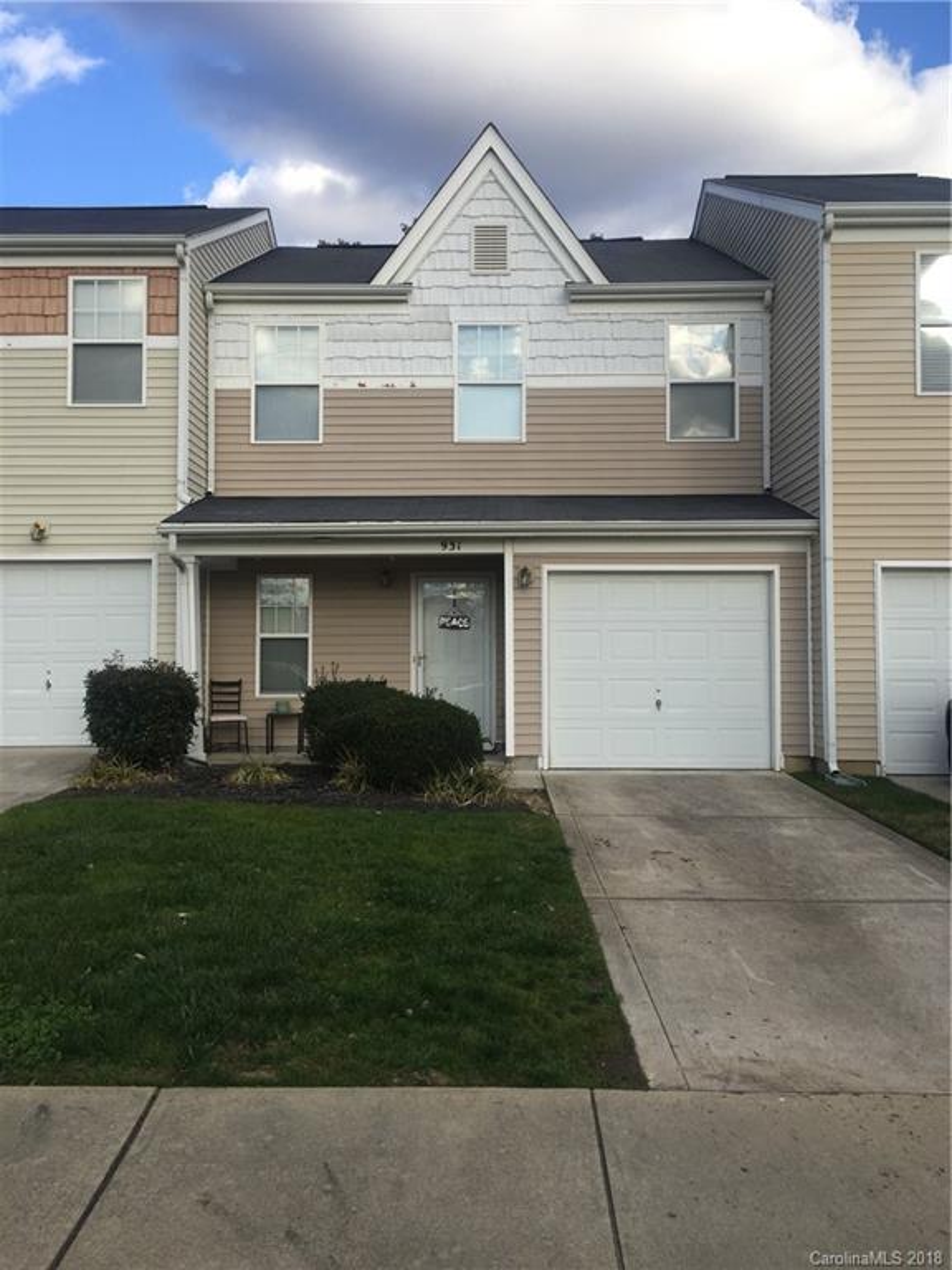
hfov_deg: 48.2
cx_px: 476
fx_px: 1063
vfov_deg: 61.7
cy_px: 635
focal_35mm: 29
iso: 32
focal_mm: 4.15
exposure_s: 1/898
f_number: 2.2
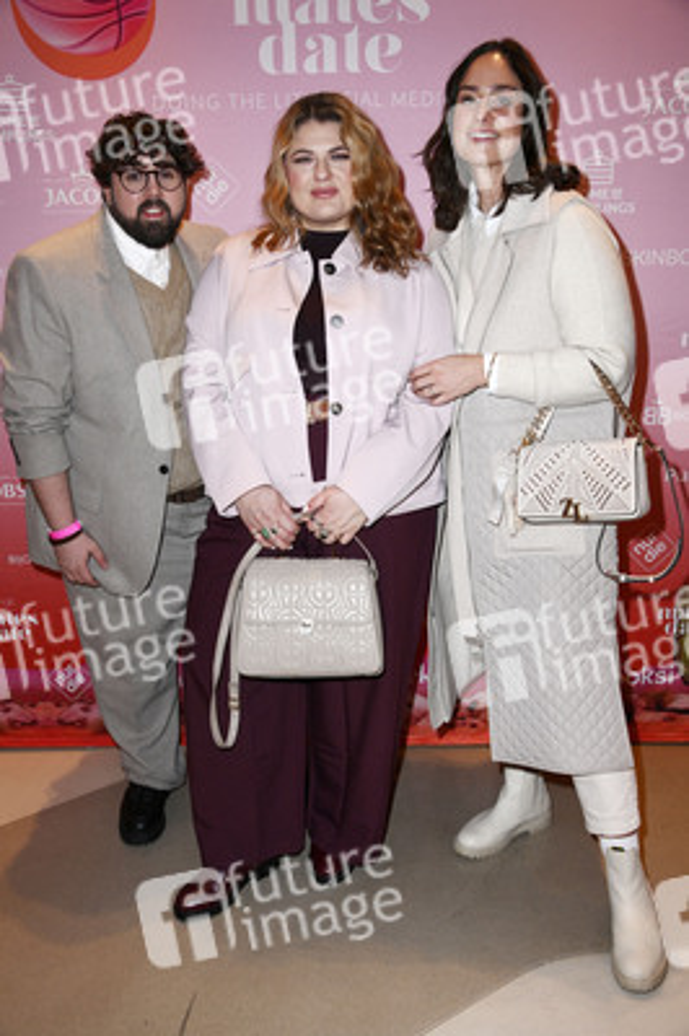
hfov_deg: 41.0
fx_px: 920
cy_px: 518
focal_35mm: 32
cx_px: 344
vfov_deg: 58.8
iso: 1000
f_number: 5.6
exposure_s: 1/200
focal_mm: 32
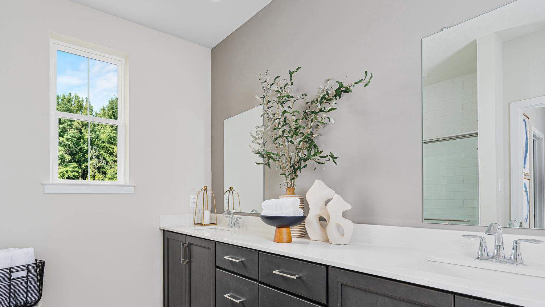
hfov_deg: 86.4
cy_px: 195
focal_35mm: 20
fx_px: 289
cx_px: 246
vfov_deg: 55.1
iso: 400
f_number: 8
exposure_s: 1/180
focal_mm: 14
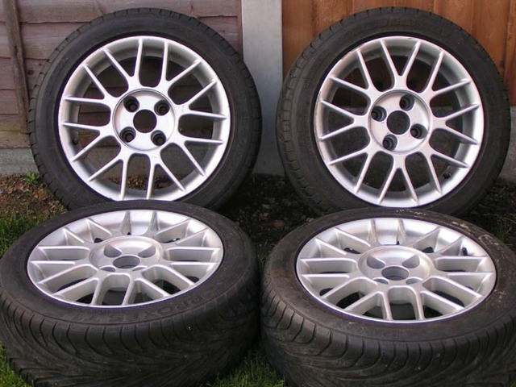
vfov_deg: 21.6
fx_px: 1014
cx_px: 258
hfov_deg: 28.6
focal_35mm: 68
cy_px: 194
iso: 80
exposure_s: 1/80
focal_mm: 10.5
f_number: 3.2
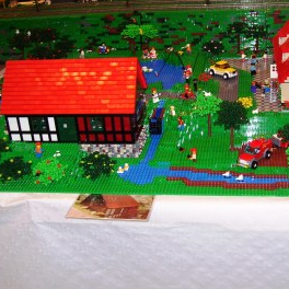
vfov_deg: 31.6
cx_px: 197
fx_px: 510
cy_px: 125
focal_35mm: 54
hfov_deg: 31.3
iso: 80
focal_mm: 6
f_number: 2.7
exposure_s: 1/60
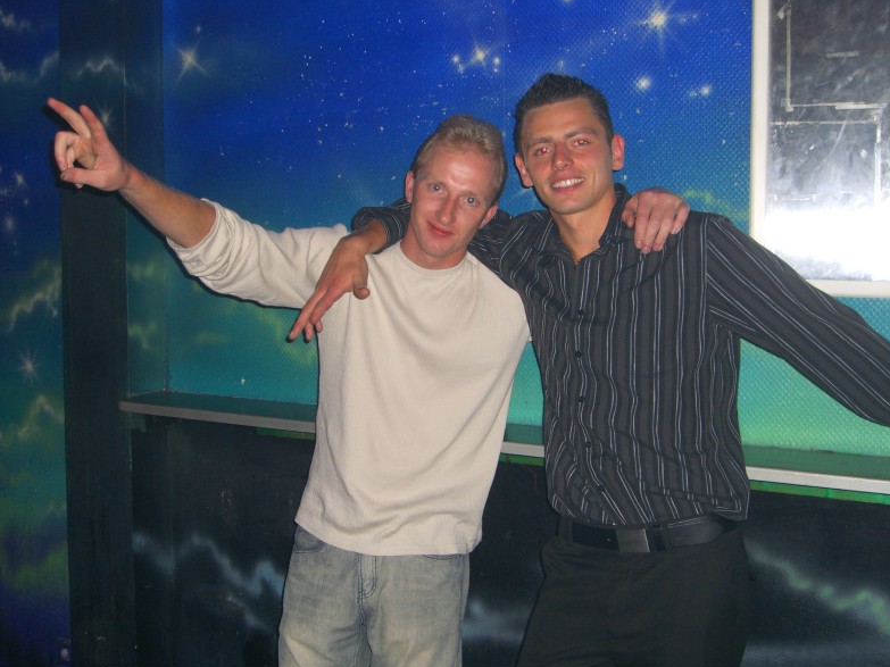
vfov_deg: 30.9
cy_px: 339
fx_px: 1208
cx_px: 436
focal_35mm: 47
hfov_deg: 40.4
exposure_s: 1/60
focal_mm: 9.5
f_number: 3.1
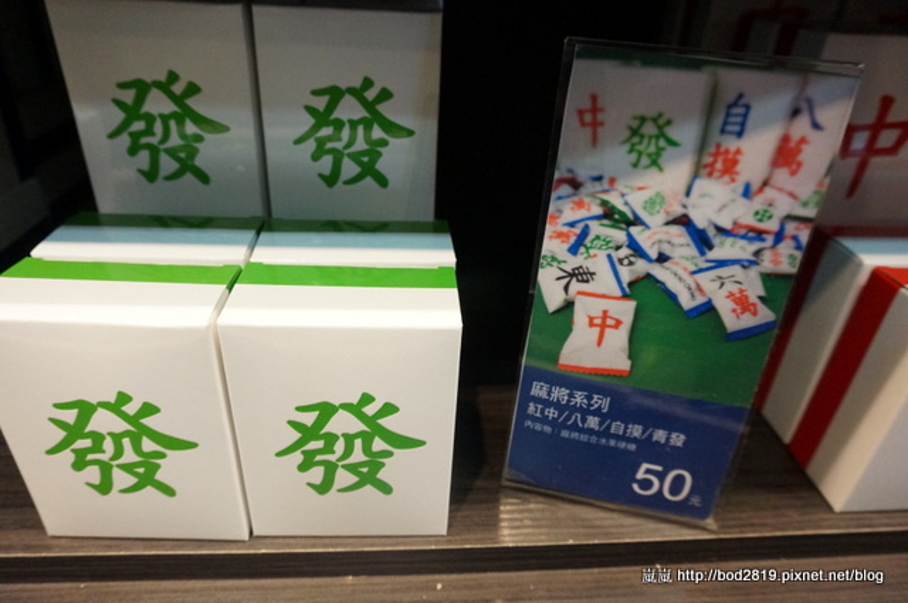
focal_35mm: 24
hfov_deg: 73.8
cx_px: 454
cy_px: 302
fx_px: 605
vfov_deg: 53.0
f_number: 5
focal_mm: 16
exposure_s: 1/60
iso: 3200
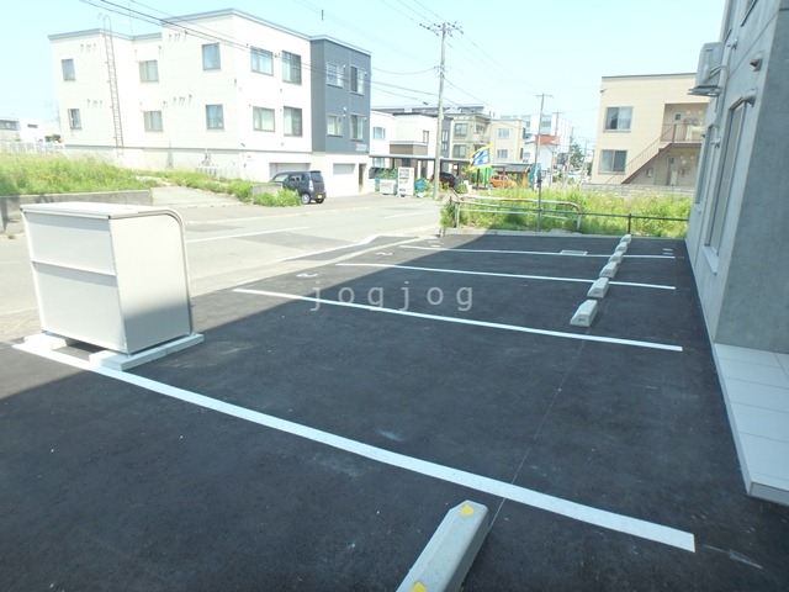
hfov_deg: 79.0
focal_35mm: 21
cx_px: 394
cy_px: 296
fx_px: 479
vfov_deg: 63.4
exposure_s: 1/400
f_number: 3.5
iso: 125
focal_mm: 3.7
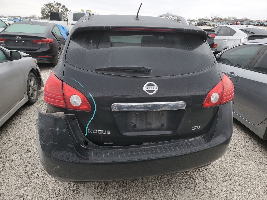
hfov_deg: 67.3
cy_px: 100
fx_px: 201
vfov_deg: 53.1
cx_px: 134
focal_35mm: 26
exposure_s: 1/417
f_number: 1.5
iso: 50
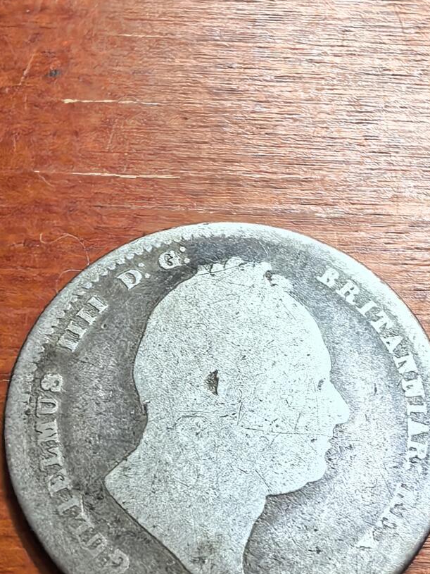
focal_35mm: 53
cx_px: 227
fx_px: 878
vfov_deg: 35.7
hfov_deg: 27.5
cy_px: 393
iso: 200
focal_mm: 1.68
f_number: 2.2
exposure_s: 1/50
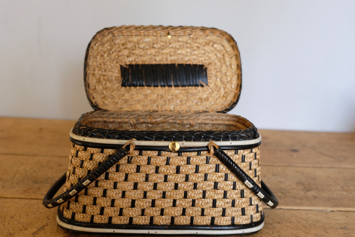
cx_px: 178
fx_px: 325
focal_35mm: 33
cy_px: 118
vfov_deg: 40.0
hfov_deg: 57.2
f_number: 3.2
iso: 800
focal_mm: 22.3
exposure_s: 1/60
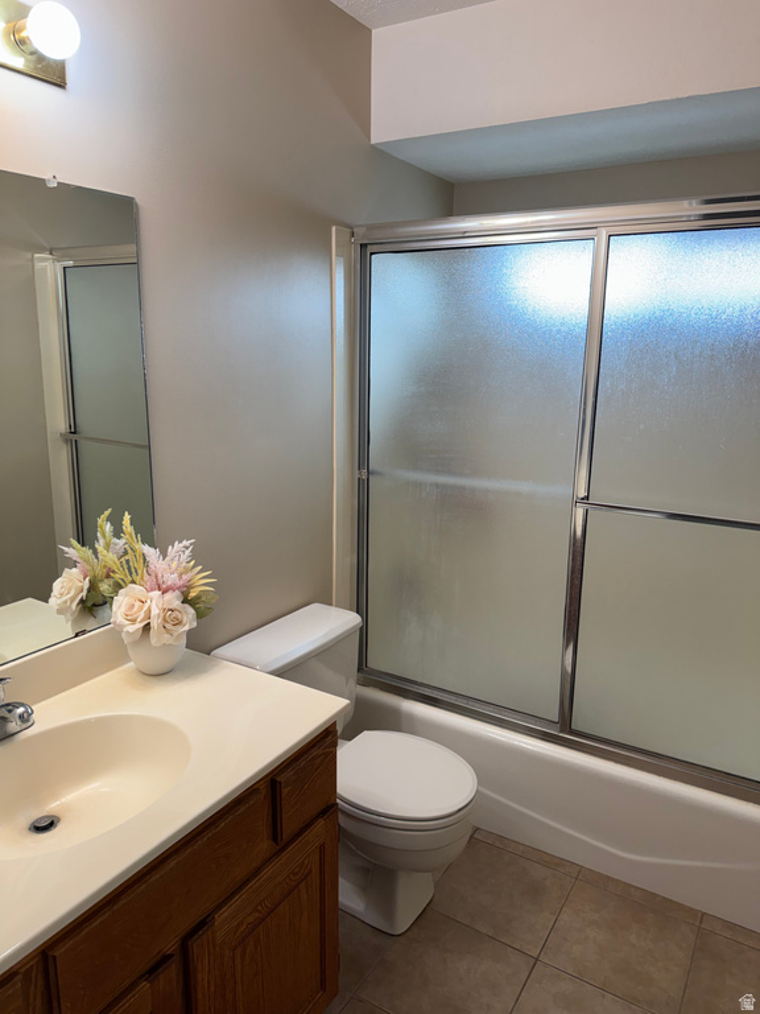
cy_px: 507
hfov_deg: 56.8
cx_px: 380
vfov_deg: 71.6
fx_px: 703
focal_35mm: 24
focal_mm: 6.76
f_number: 1.78
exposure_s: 1/120
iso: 100
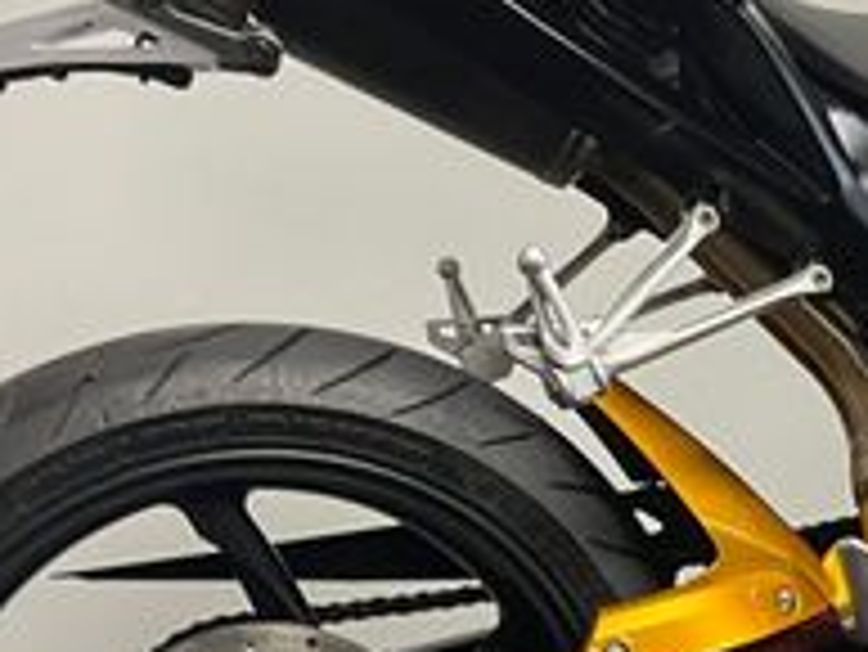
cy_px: 423
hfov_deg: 21.5
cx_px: 967
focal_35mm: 86
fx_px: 2158
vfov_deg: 17.2
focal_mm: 5.1
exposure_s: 1/50
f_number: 1.6
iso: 125
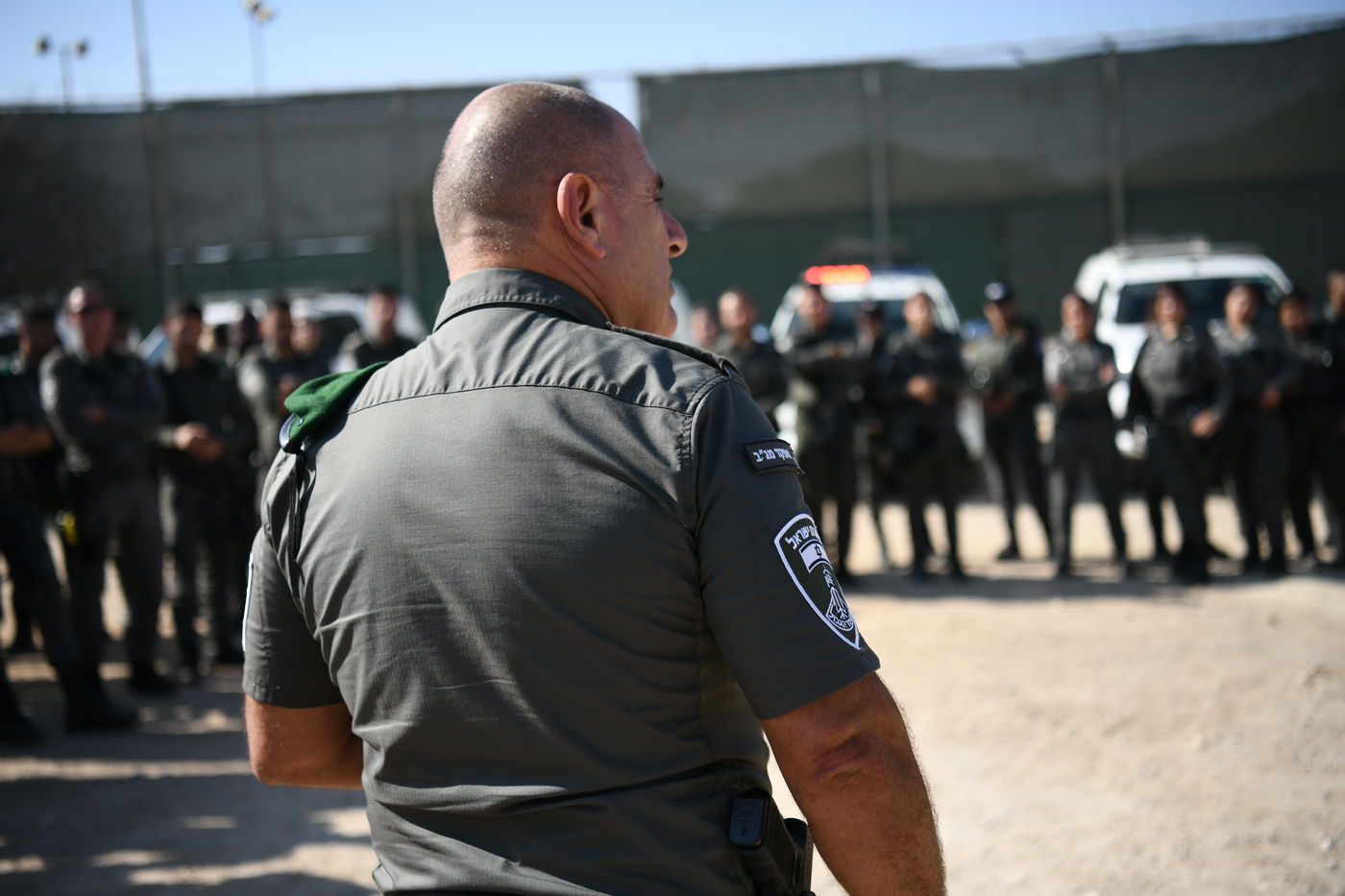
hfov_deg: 43.6
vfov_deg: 29.9
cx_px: 672
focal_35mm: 45
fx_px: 1681
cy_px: 448
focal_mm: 45
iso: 400
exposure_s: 1/6400
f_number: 2.8
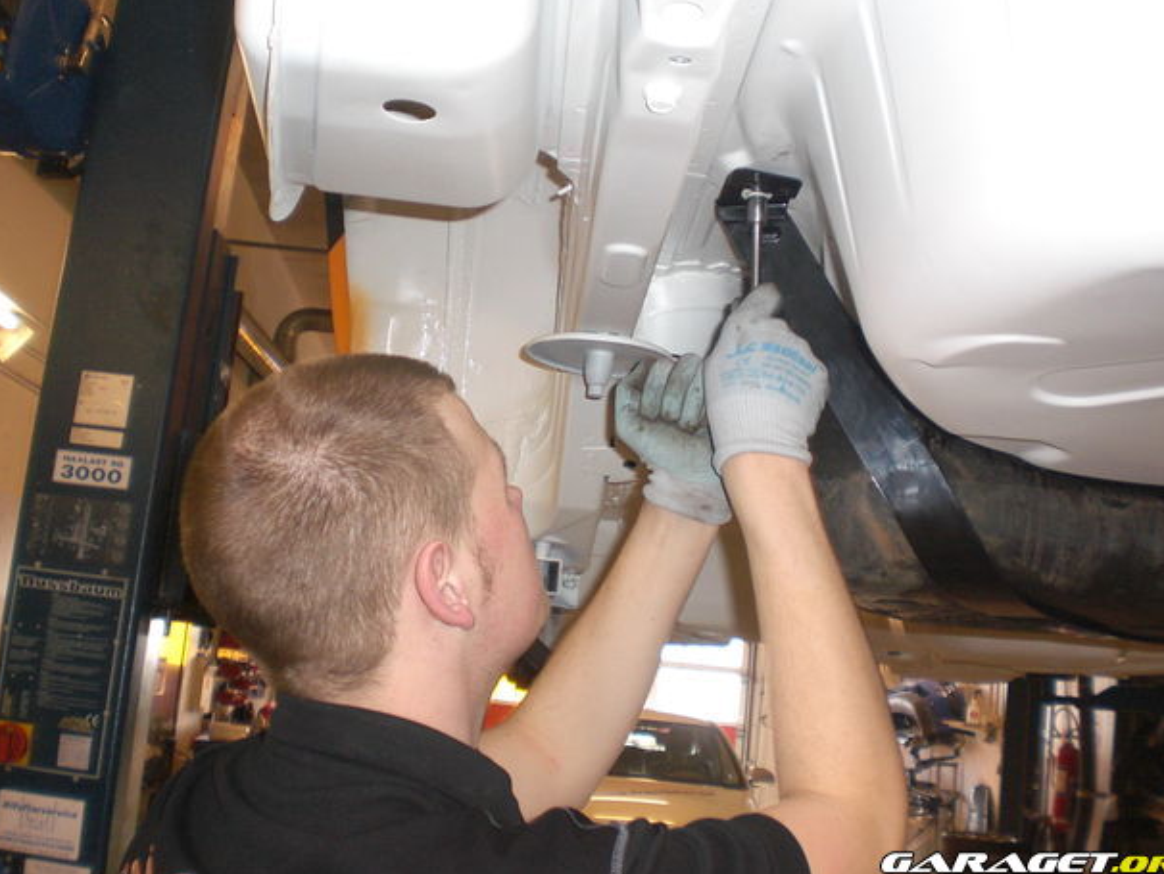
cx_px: 595
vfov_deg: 37.7
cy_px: 421
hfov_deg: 49.0
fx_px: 1278
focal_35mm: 38
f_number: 3.1
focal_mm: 6.3
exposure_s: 1/60
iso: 200
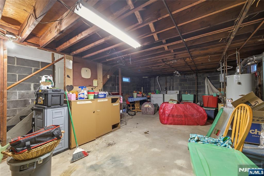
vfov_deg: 81.2
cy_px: 88
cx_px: 132
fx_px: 103
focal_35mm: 14
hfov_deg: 104.3
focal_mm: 14
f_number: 10
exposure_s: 1/5
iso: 640
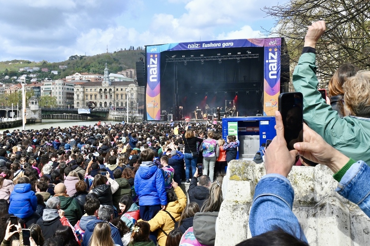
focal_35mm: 36
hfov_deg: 53.2
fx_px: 370
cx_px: 185
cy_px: 123
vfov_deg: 36.8
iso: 1250
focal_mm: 24
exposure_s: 1/500
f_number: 16
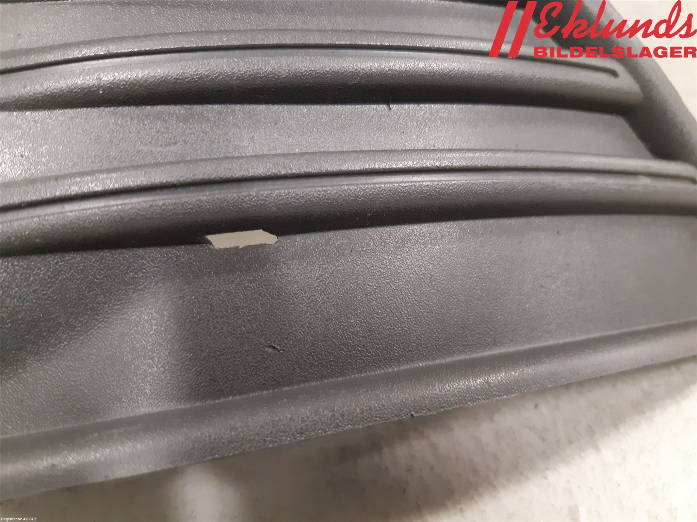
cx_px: 348
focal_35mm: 26
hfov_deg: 67.3
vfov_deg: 53.1
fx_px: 524
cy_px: 261
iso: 320
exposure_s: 1/25
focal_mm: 3.93
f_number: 1.7
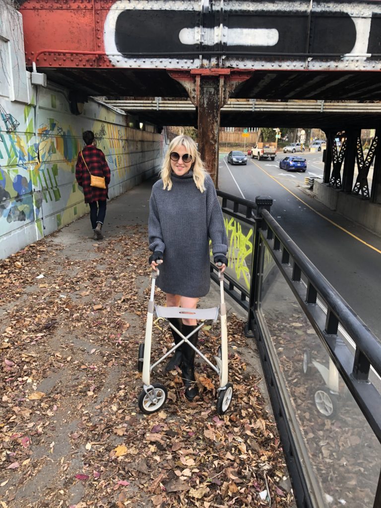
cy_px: 254
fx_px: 411
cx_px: 190
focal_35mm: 28
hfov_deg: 49.7
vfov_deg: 63.4
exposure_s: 1/120
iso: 40
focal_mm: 4
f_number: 1.8
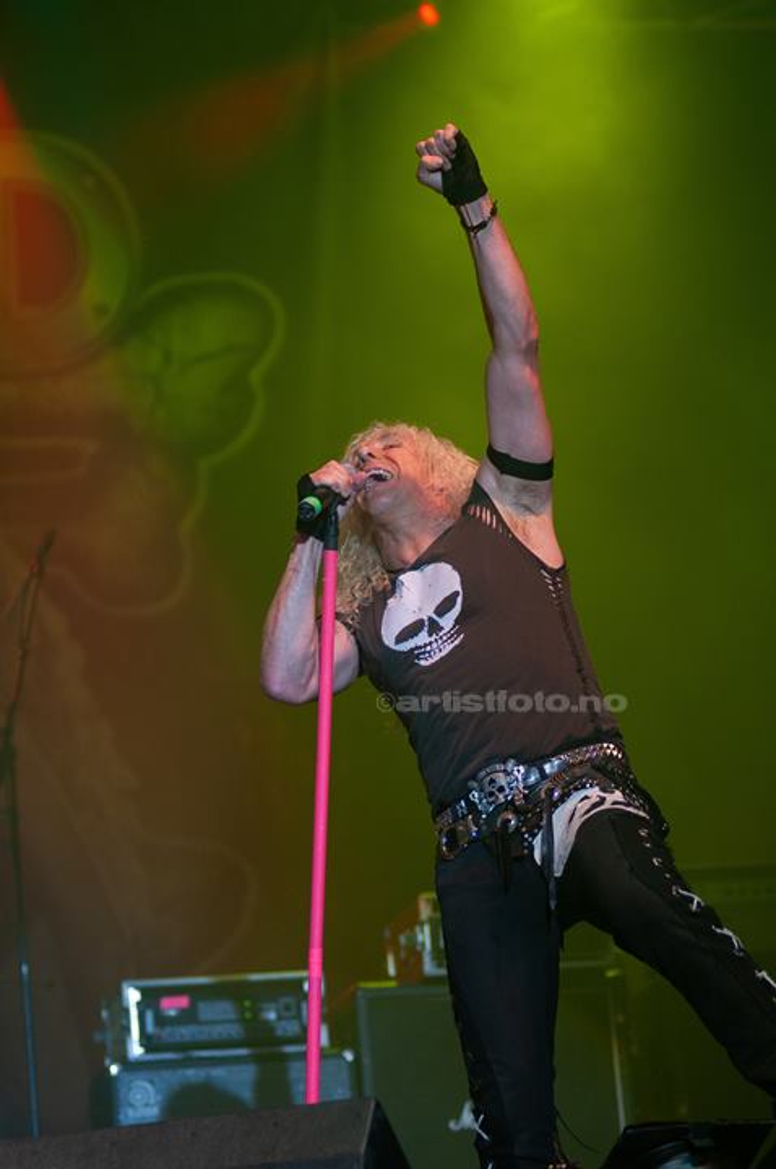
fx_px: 5107
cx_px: 388
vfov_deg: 13.1
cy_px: 584
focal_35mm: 158
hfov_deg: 8.7
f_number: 3.2
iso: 400
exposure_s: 1/400
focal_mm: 105
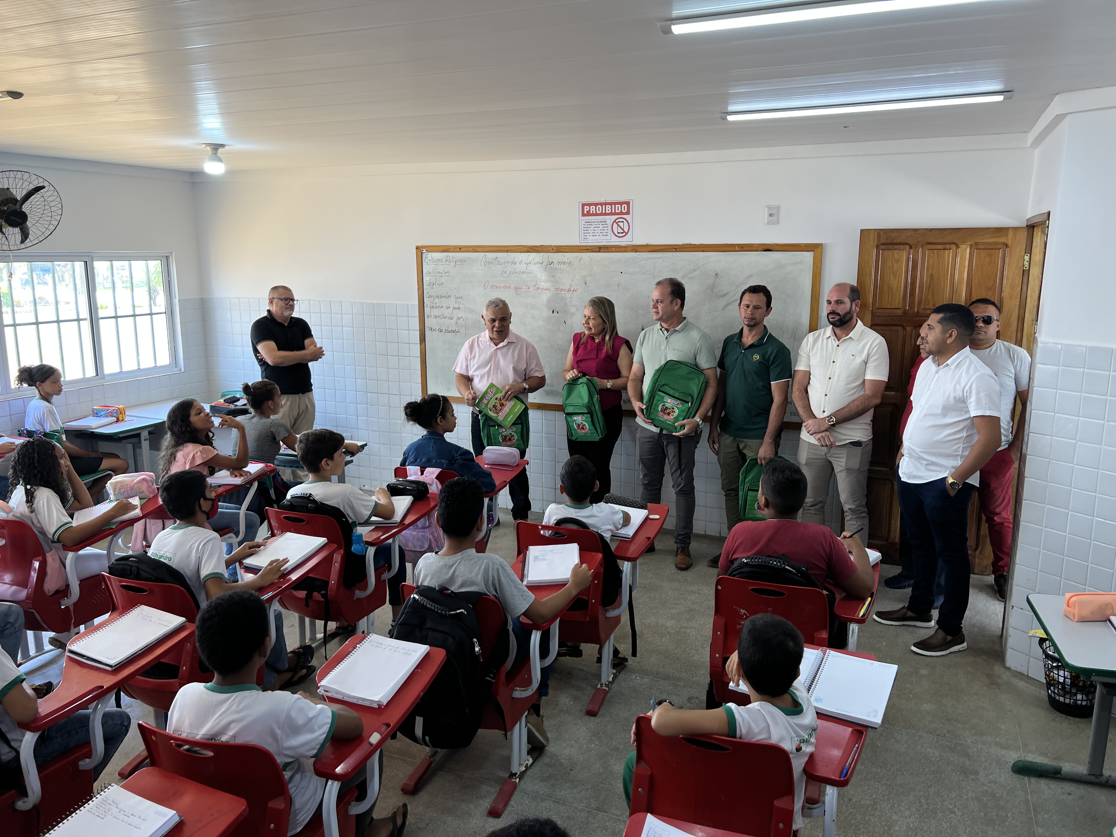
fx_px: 838
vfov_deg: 53.1
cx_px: 558
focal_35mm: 26
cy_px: 418
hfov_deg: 67.3
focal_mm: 5.7
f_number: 1.5
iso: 32
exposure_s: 1/137
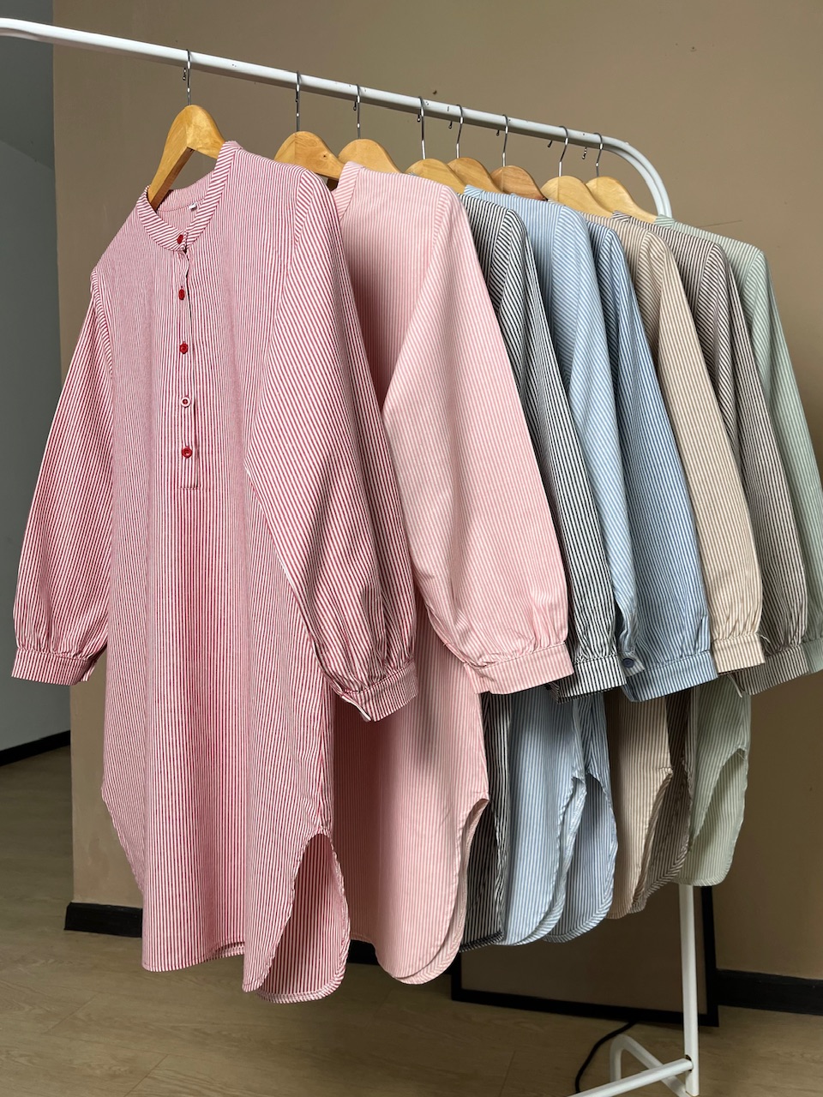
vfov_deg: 67.3
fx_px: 824
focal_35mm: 26
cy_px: 548
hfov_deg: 53.1
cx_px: 412
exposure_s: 1/122
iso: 100
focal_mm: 5.1
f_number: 1.6
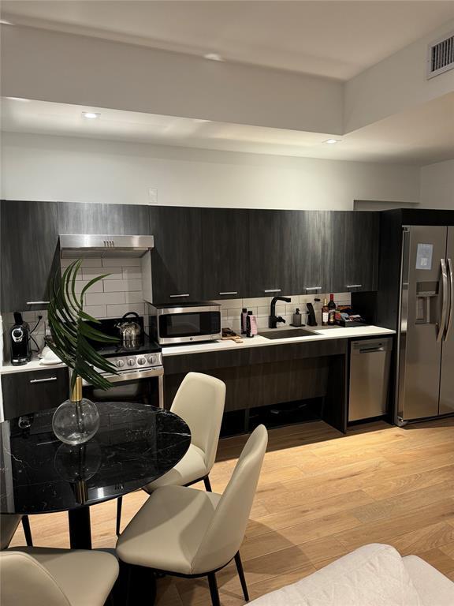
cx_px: 227
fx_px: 420
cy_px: 303
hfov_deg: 56.8
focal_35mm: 24
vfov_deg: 71.6
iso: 250
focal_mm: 6.76
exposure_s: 1/60
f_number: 1.78
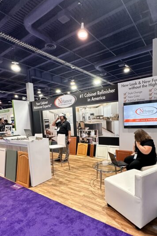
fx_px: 137
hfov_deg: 59.1
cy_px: 136
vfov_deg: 80.7
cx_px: 92
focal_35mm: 21
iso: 250
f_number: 2.2
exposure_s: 1/120
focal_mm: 2.22
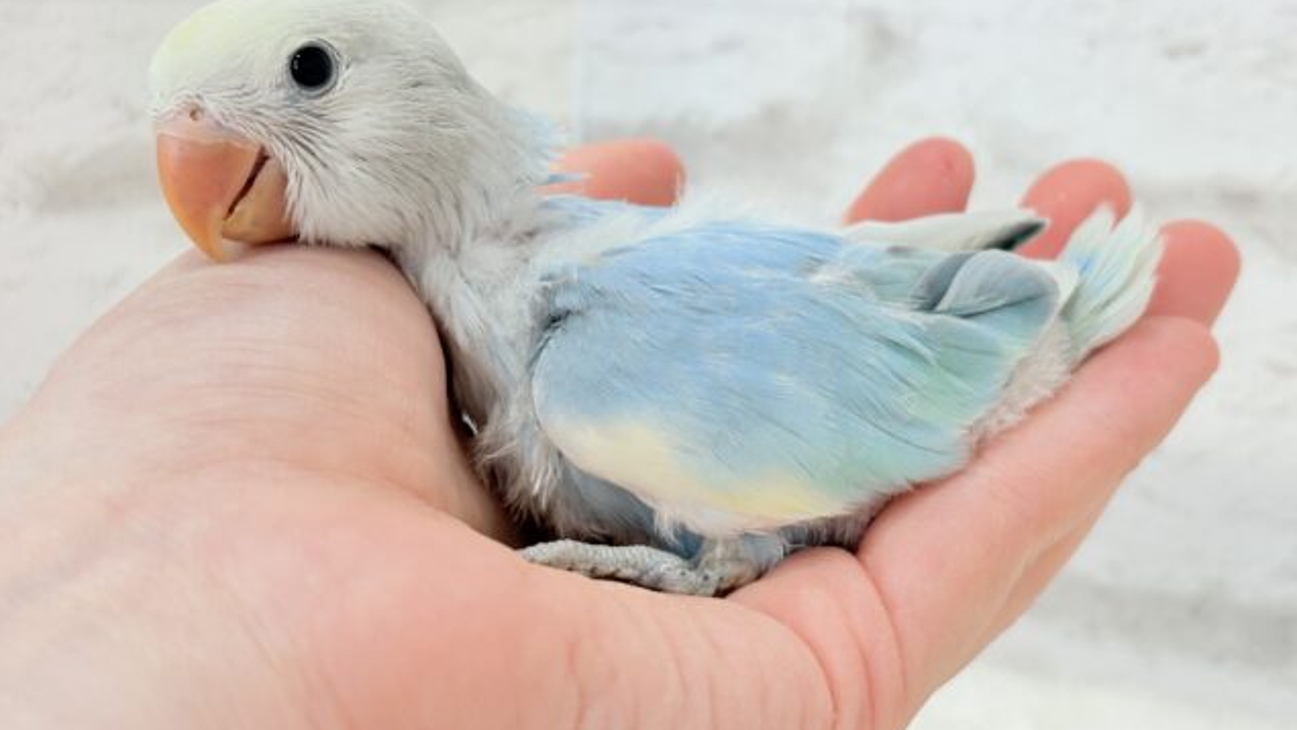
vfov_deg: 21.0
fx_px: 1961
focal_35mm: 57
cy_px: 251
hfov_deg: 36.6
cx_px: 646
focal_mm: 5.96
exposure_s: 1/50
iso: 50
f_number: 1.6
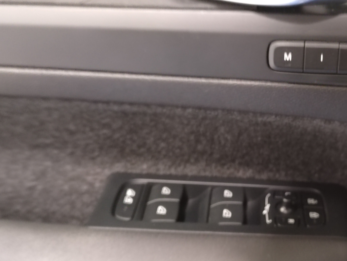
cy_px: 90
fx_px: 501
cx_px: 291
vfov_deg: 28.9
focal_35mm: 50
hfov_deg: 36.5
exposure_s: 1/25
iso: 4400
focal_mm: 5.52
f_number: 1.9
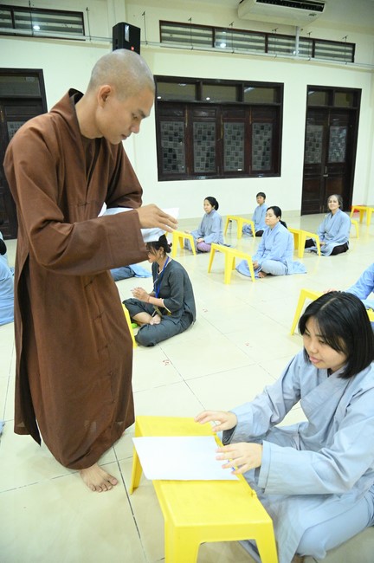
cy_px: 282
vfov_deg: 73.8
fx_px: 375
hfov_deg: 53.0
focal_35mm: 24
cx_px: 187
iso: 16000
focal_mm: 24
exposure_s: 1/200
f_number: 4
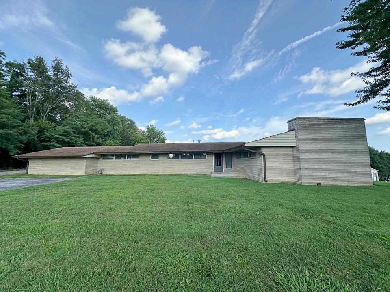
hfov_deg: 102.1
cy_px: 146
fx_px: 158
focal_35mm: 14
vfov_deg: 85.7
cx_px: 195
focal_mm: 2.22
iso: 40
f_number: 2.2
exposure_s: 1/1401
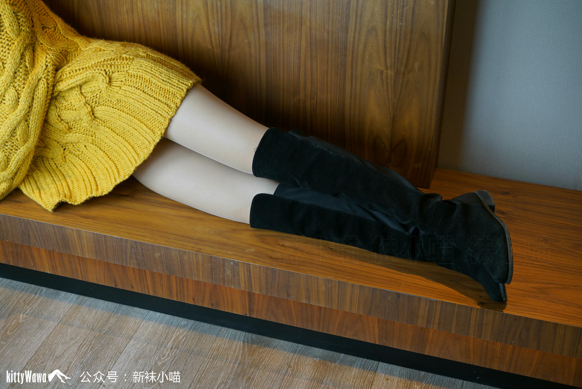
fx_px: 809
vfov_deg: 27.0
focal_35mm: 50
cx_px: 291
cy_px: 194
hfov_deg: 39.6
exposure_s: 1/60
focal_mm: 50
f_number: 2.8
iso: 160
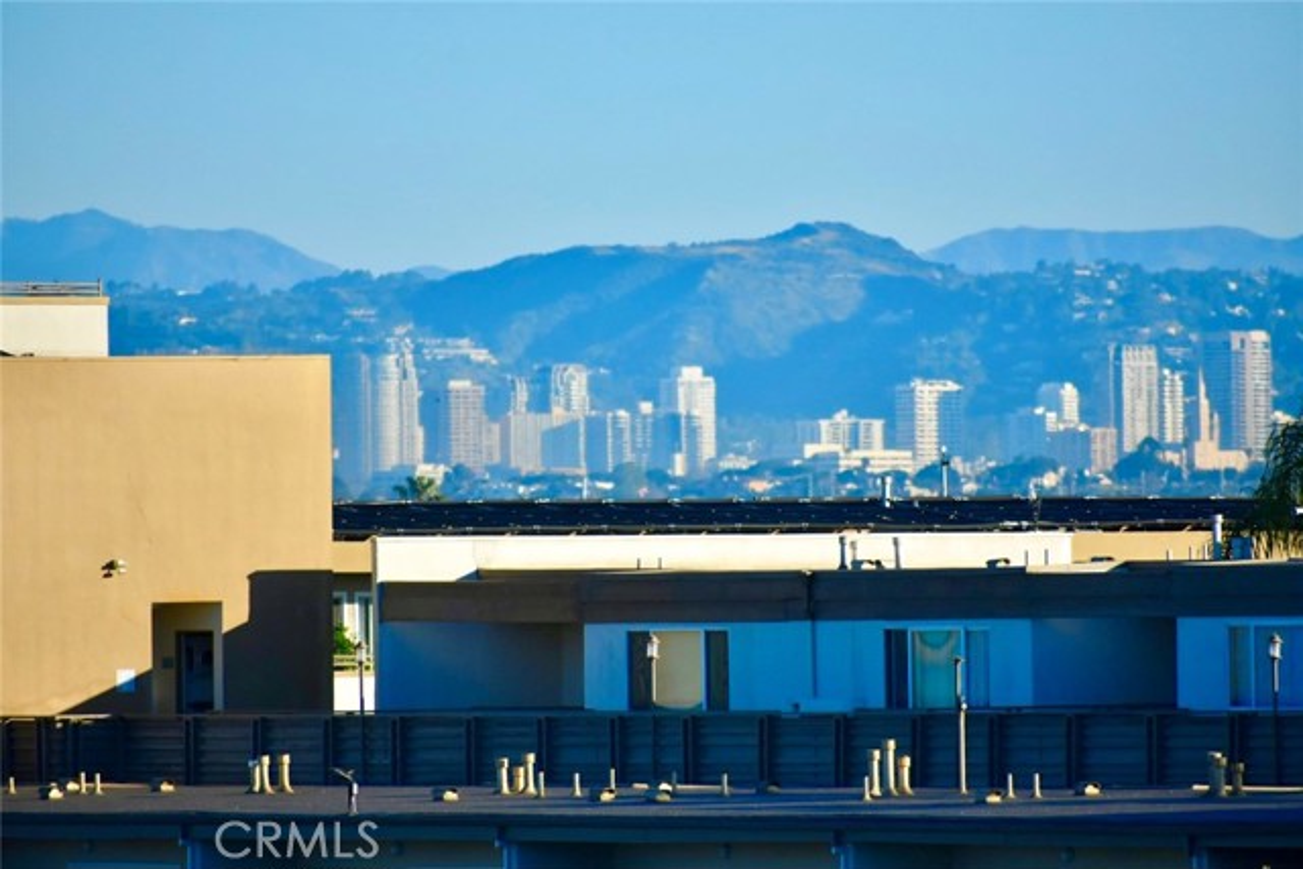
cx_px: 652
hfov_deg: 4.6
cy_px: 434
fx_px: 16290
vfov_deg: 3.1
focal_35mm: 450
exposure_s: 1/3200
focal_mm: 300
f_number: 7.1
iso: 800
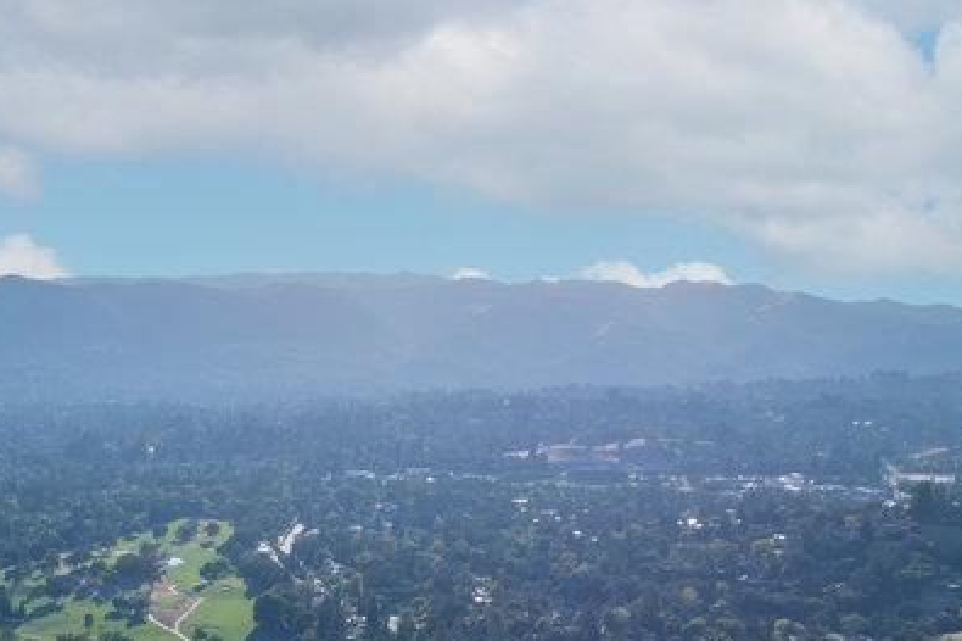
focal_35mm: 57
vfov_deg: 22.1
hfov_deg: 32.3
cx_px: 5
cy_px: 746
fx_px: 1522
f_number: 2.8
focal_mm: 8.38
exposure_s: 1/2000
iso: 100
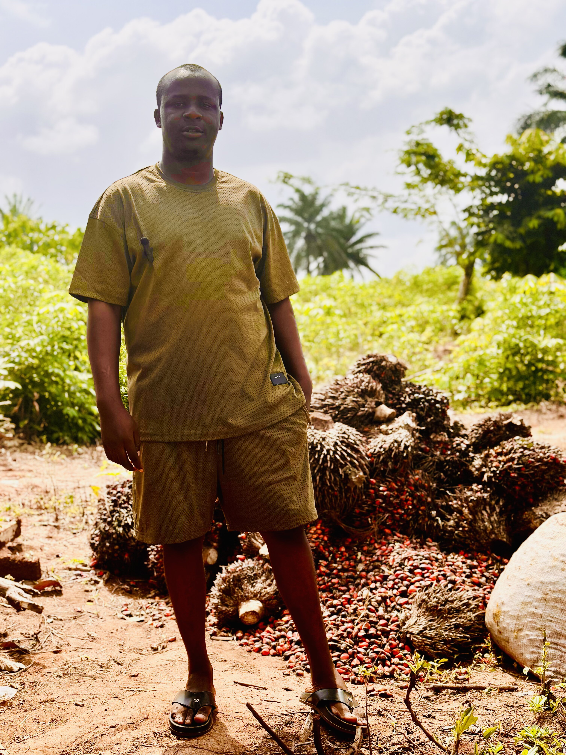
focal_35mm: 48
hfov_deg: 30.3
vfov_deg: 39.7
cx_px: 283
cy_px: 378
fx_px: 1046
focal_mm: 6.86
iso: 80
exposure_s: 1/4785
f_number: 1.78
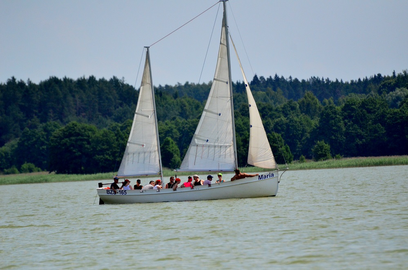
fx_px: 5088
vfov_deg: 3.0
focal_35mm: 450
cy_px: 135
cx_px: 204
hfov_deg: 4.6
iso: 1600
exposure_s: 1/8000
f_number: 5.6
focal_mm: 300
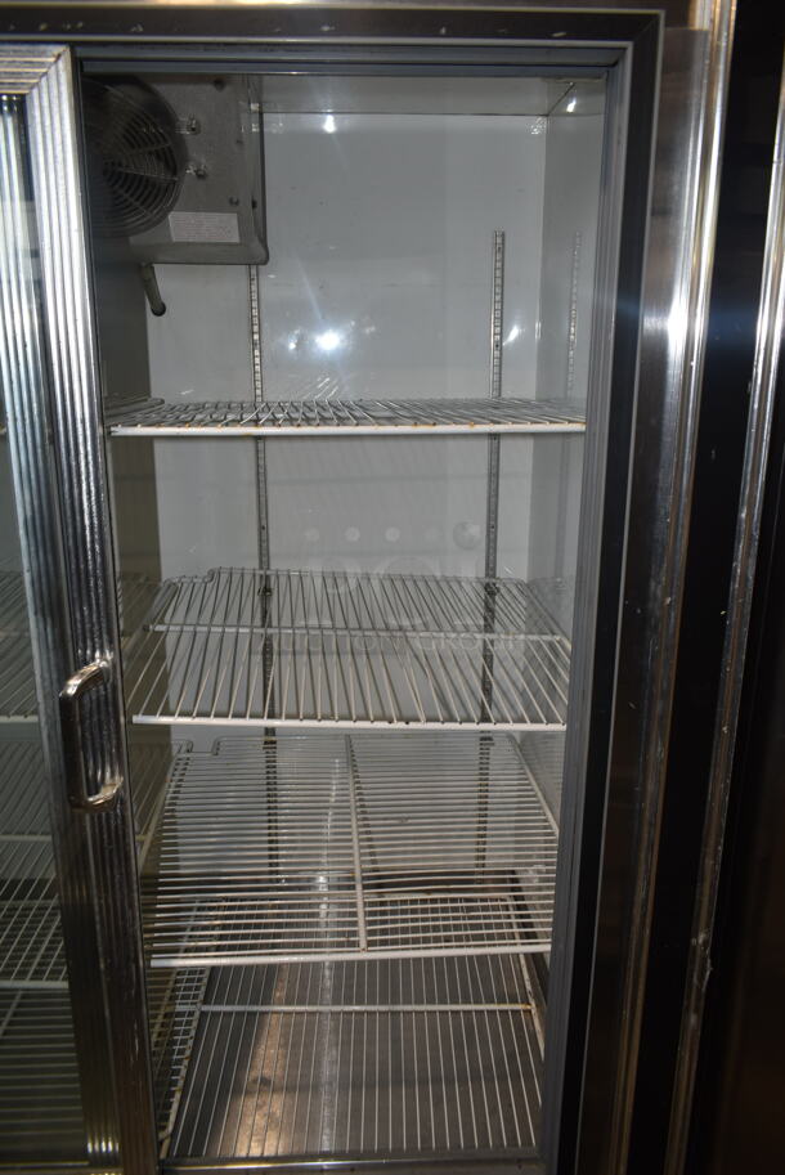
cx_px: 392
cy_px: 588
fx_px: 882
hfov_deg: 48.0
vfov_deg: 67.3
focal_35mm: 27
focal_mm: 18
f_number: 5.6
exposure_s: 1/30
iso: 200
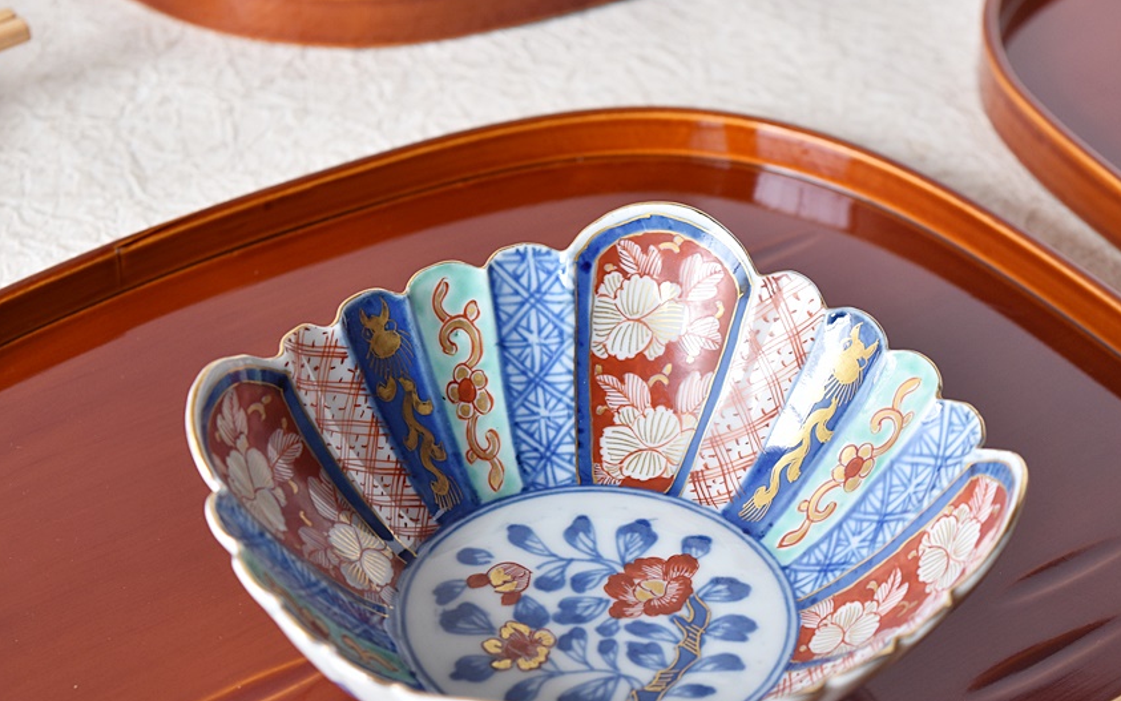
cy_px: 452
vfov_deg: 13.2
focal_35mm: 99
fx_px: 3025
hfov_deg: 21.0
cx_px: 601
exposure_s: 1/15
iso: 400
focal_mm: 52
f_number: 5.6
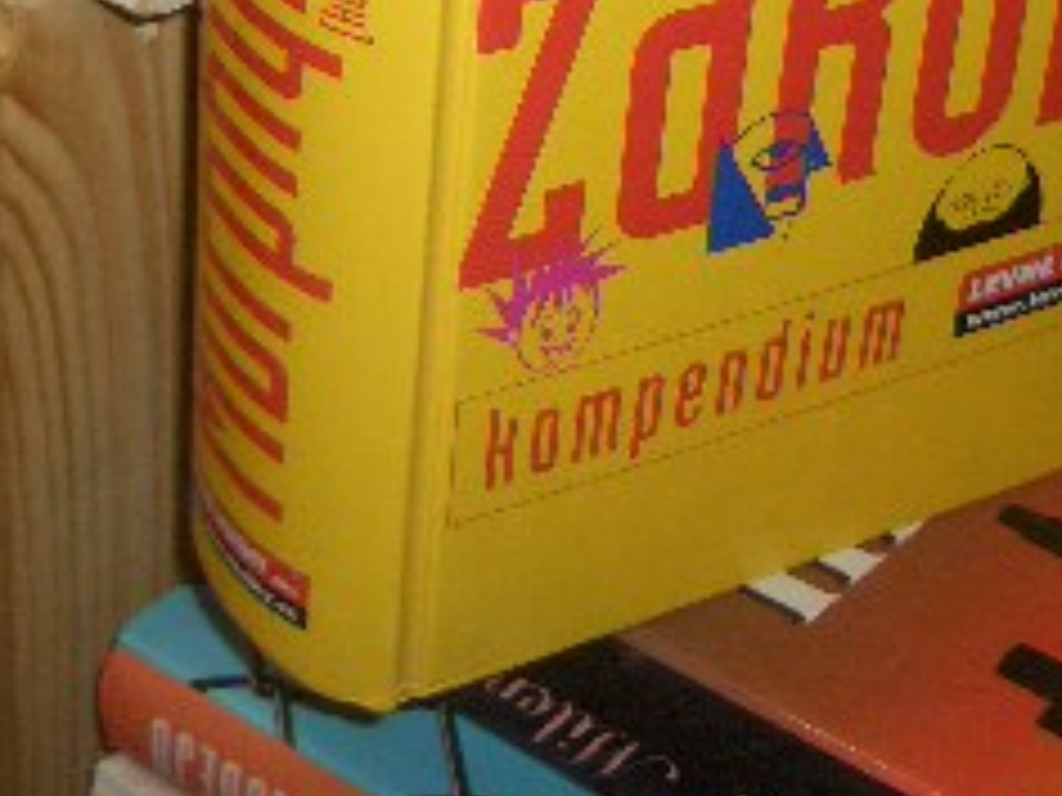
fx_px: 2915
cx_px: 567
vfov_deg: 14.9
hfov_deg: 20.6
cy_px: -220
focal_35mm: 95
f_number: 2.6
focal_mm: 5.8
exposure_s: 1/60
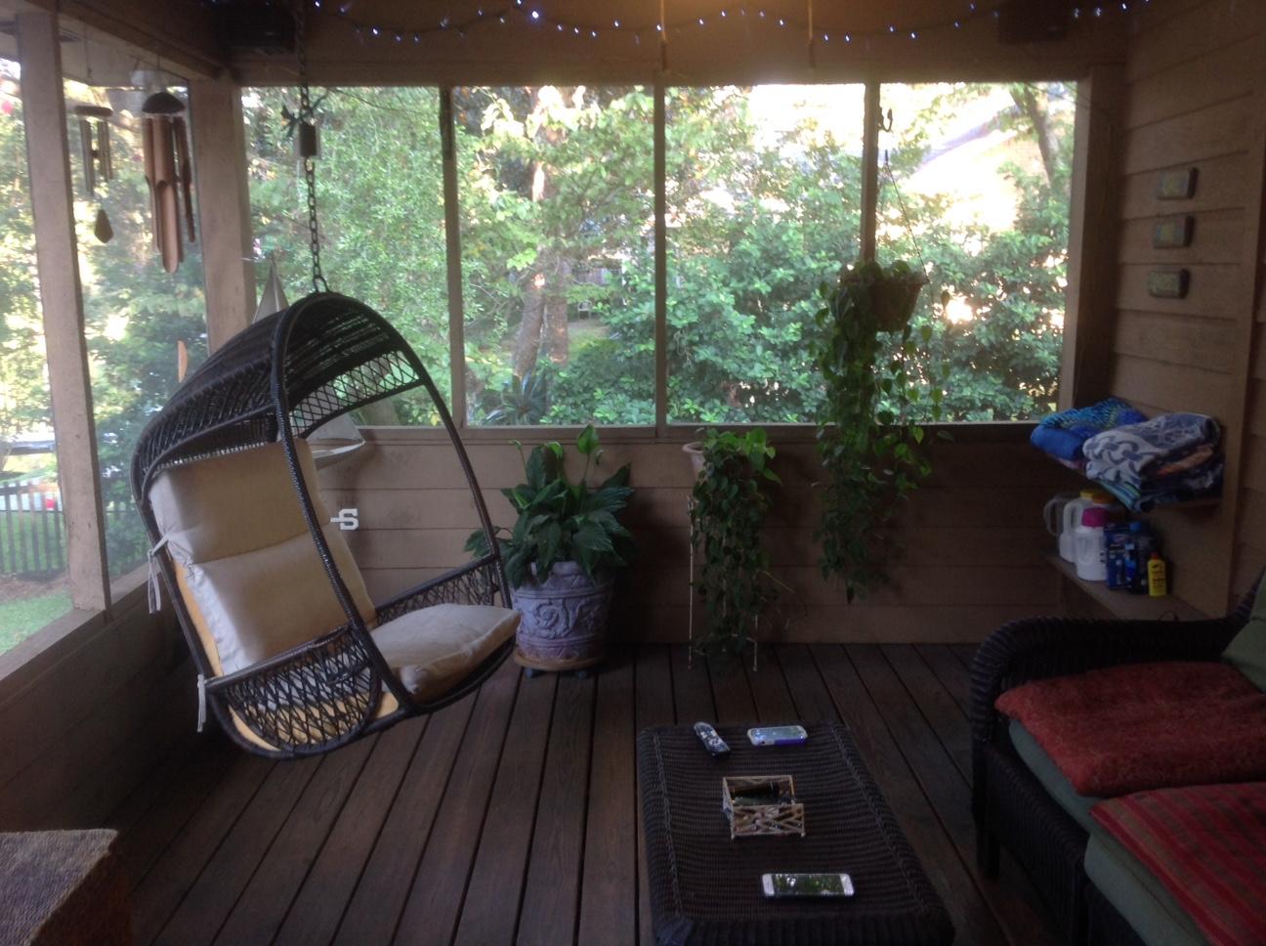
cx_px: 633
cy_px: 473
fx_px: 1278
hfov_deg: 52.7
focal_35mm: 35
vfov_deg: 40.6
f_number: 2.4
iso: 80
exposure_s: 1/15
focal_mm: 4.28
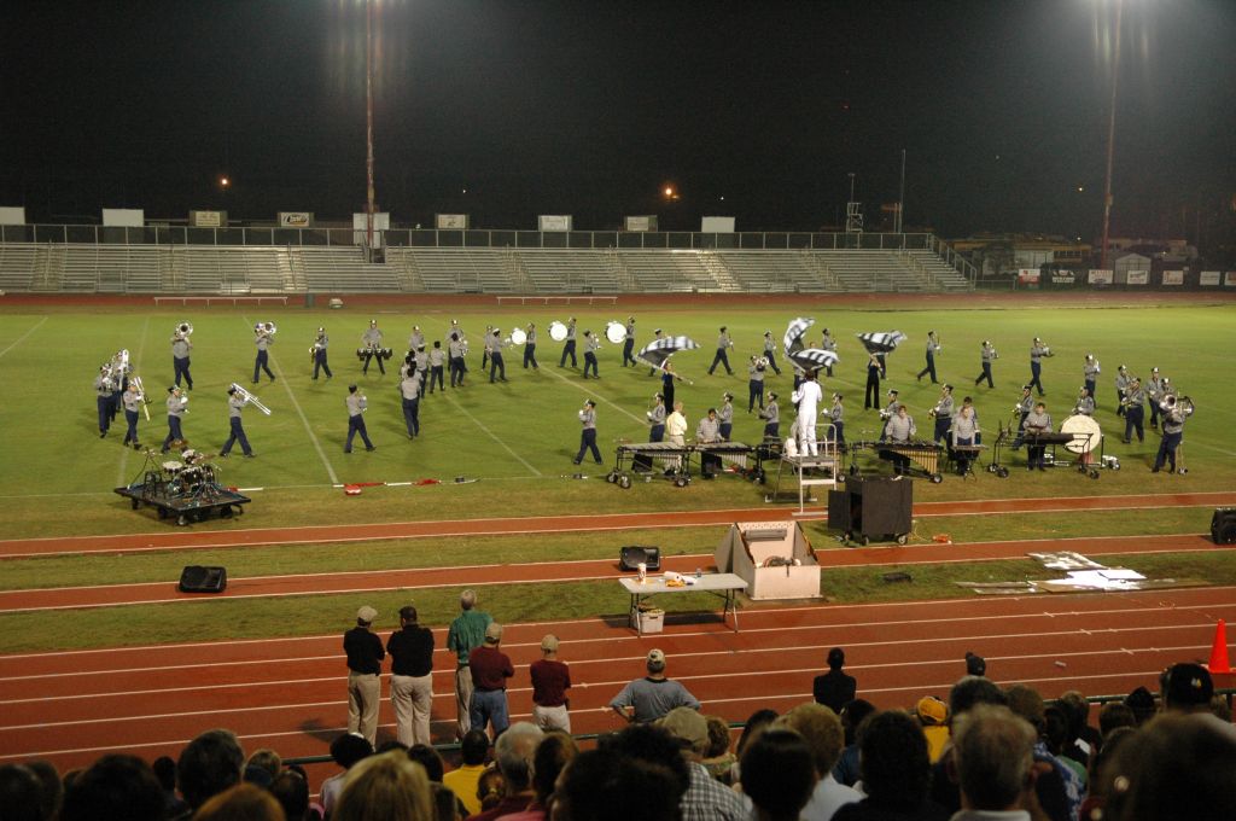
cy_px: 410
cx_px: 618
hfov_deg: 42.4
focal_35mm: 46
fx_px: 1594
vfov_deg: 28.9
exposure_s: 1/60
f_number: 2.8
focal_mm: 31
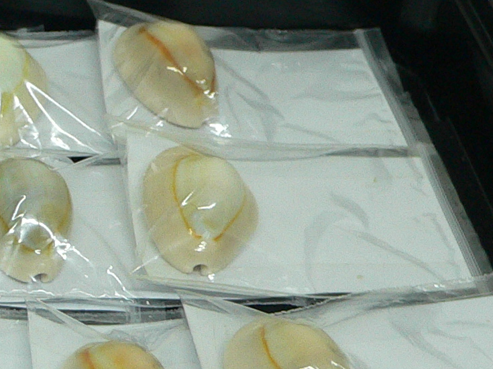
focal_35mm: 96
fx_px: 1367
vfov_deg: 15.4
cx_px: -87
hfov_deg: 19.3
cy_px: 244
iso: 150
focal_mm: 4.6
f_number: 2.8
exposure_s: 1/60
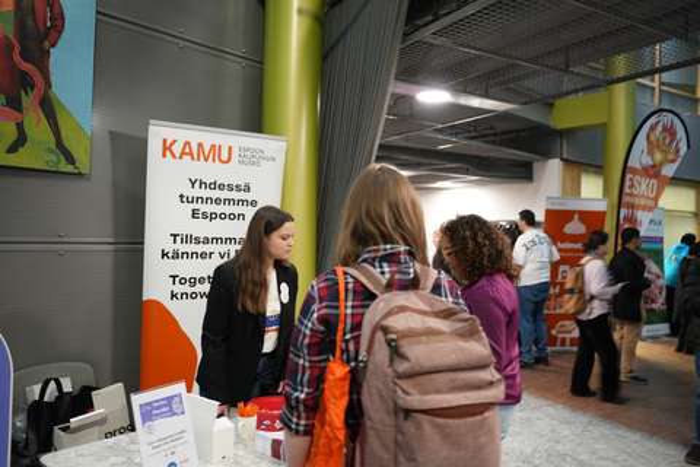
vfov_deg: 46.4
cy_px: 234
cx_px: 350
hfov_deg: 65.5
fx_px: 544
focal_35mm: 28
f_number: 2.8
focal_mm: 28
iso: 1000
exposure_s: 1/30
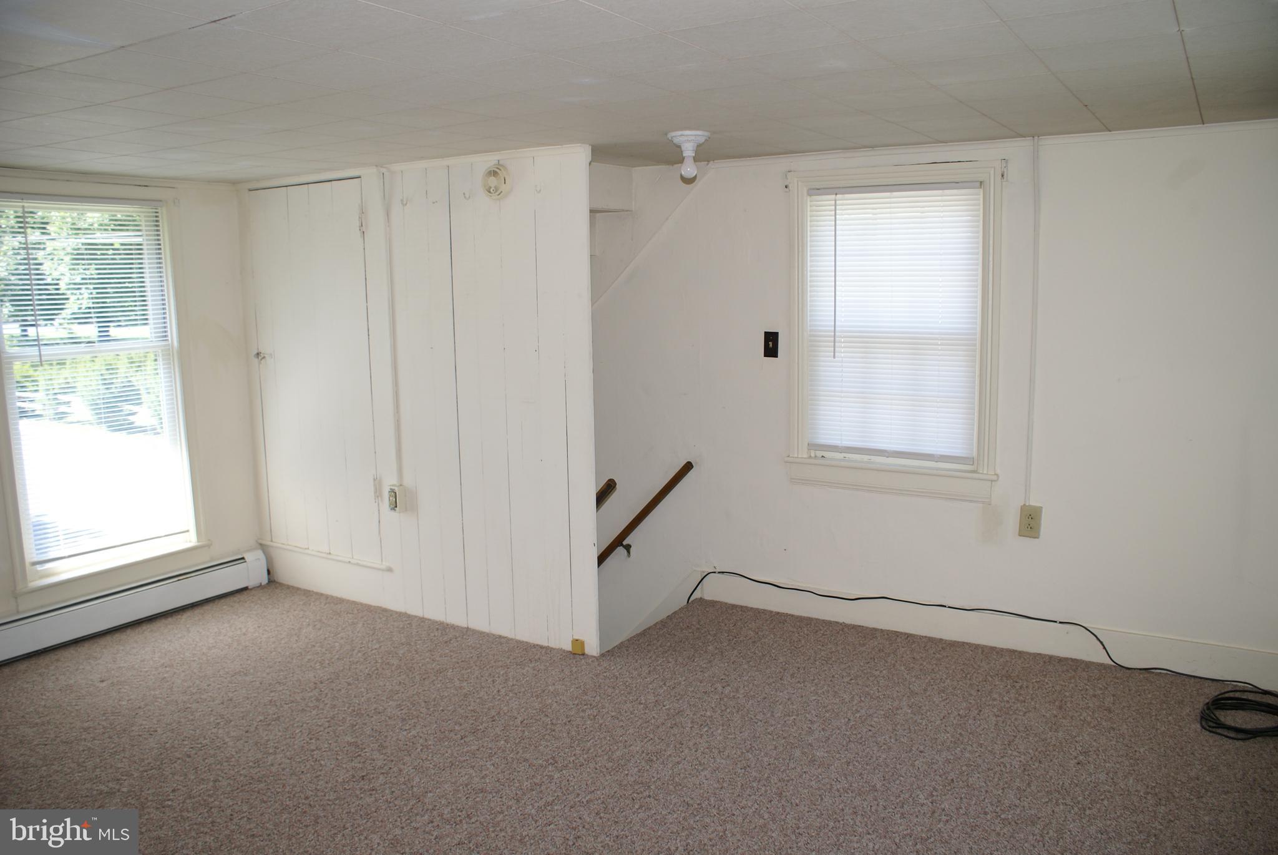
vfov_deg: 48.0
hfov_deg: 67.3
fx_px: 959
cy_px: 428
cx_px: 639
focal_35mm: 27
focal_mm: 18
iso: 100
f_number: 3.5
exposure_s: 1/100
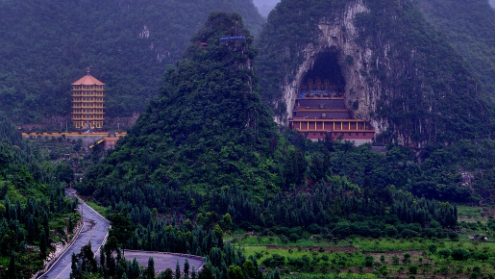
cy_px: 108
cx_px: 192
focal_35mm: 81
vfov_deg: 14.9
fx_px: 1063
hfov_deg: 26.1
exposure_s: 1/40
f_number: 8
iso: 100
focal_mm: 26
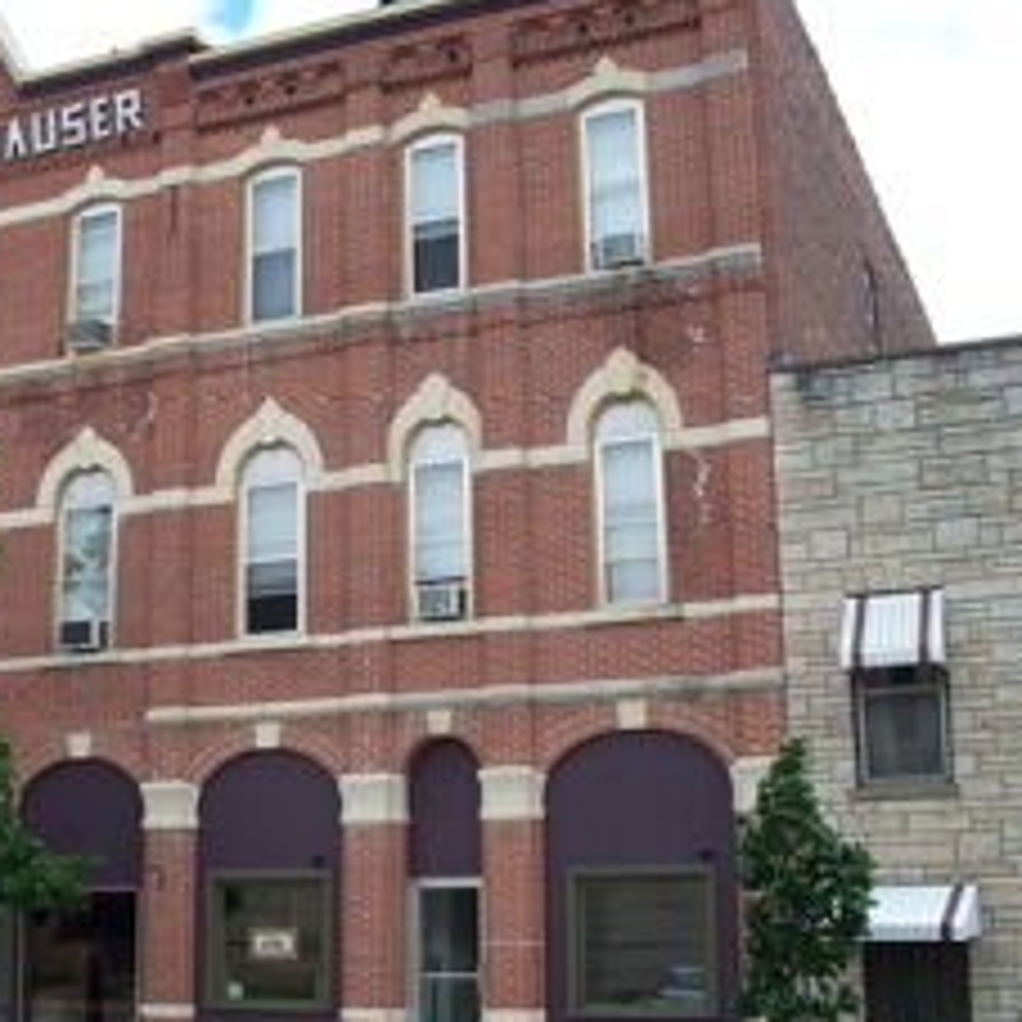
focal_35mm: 56
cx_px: 189
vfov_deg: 30.6
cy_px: 522
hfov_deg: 29.8
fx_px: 1871
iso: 64
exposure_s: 1/500
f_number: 2.8
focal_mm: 7.54
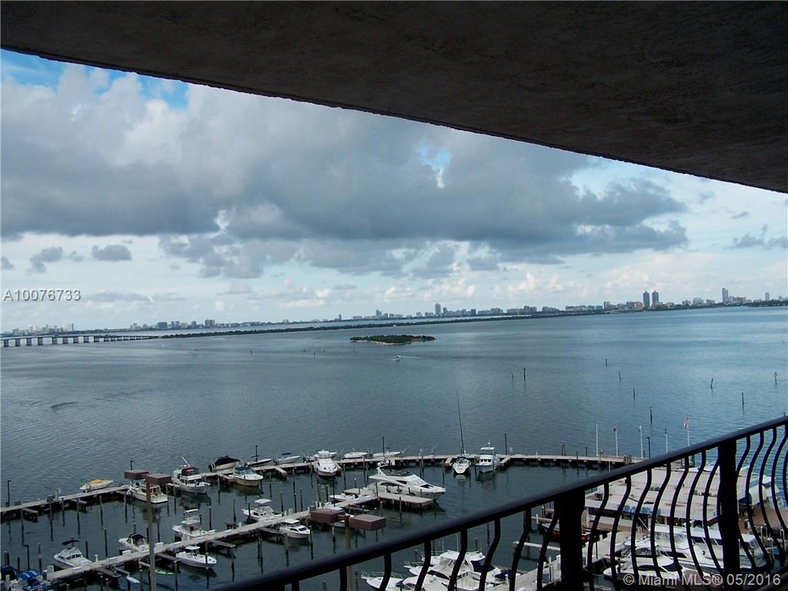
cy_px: 296
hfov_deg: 49.0
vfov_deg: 37.7
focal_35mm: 38
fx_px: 865
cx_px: 394
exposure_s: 1/500
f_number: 4
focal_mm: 6.3
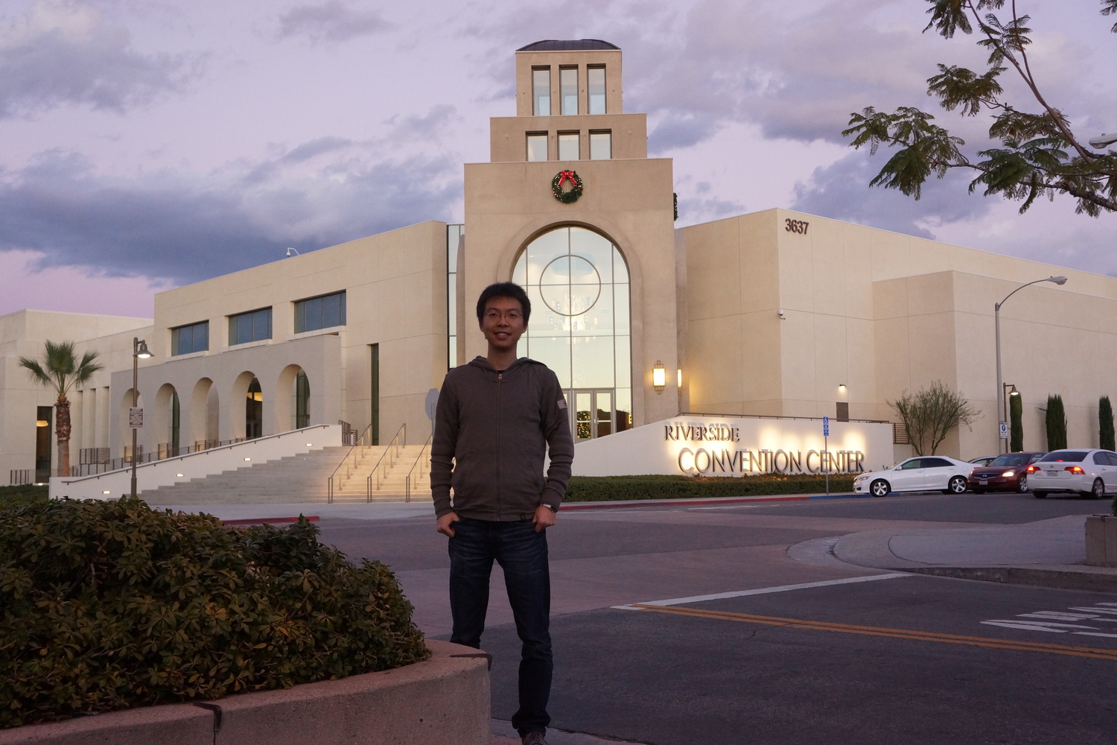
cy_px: 372
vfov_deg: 33.4
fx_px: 1241
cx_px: 558
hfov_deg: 48.5
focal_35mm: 40
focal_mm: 27
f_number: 5.6
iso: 1600
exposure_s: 1/80
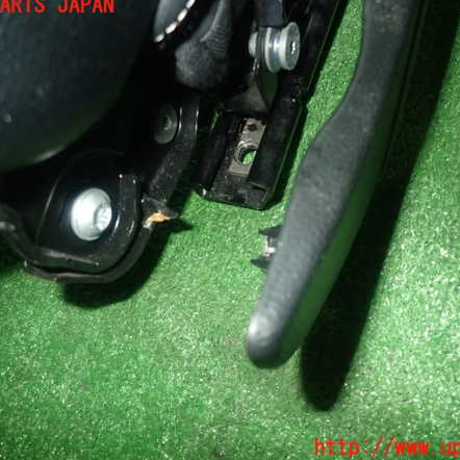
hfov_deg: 54.0
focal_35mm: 30
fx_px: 451
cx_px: 237
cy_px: 227
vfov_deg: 54.0
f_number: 5.6
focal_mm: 4.5
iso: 400
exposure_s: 1/30
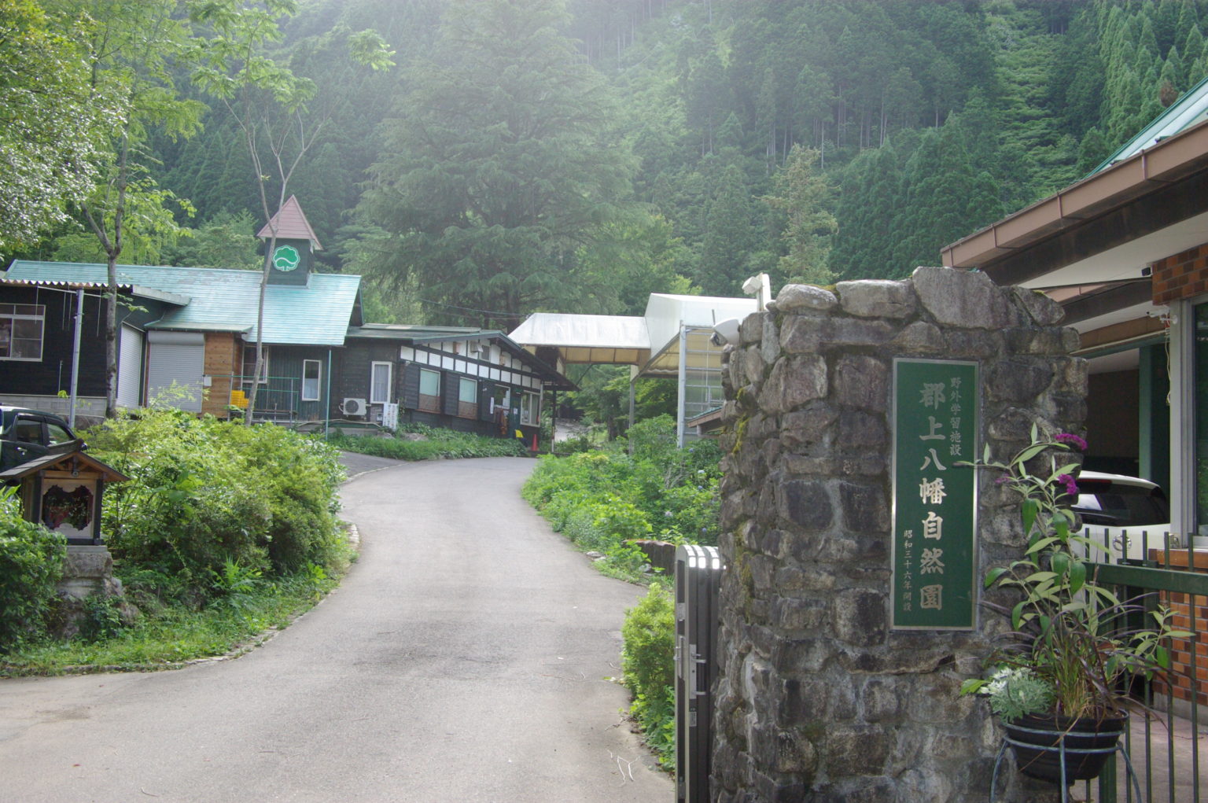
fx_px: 1207
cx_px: 604
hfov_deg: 53.2
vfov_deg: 36.8
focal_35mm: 36
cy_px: 402
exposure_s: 1/180
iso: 800
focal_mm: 24
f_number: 8
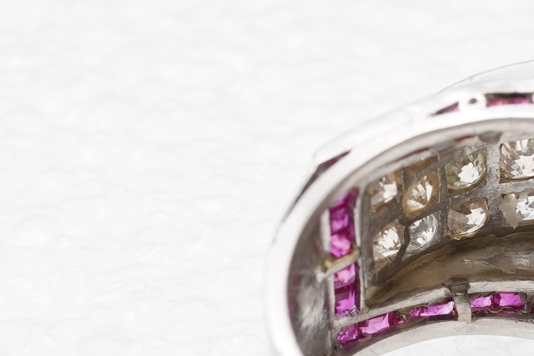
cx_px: 505
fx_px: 2314
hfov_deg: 13.0
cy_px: 237
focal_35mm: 156
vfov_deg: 8.8
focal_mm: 30
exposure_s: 1/125
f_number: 18
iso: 500
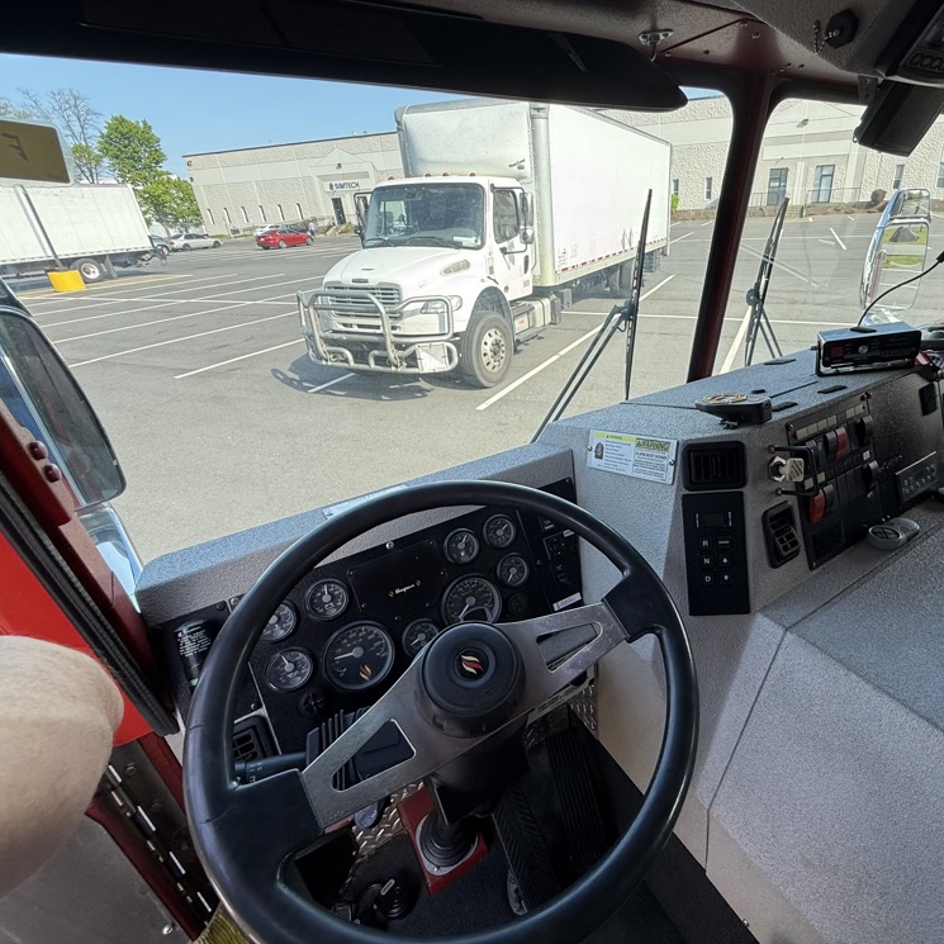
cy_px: 465
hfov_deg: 82.4
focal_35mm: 17
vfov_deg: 84.0
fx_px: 525
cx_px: 588
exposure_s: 1/181
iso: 50
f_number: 2.2
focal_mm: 2.22
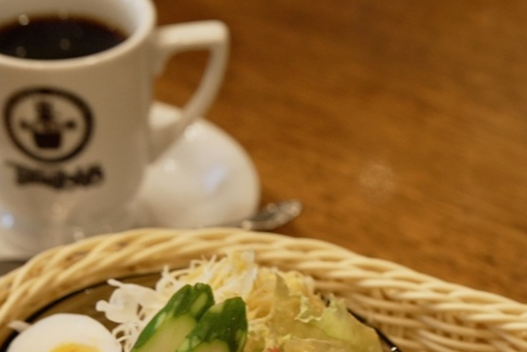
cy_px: 314
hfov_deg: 12.0
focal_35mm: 171
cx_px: 350
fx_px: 2505
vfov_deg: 8.0
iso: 1600
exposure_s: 1/13
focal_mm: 85
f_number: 5
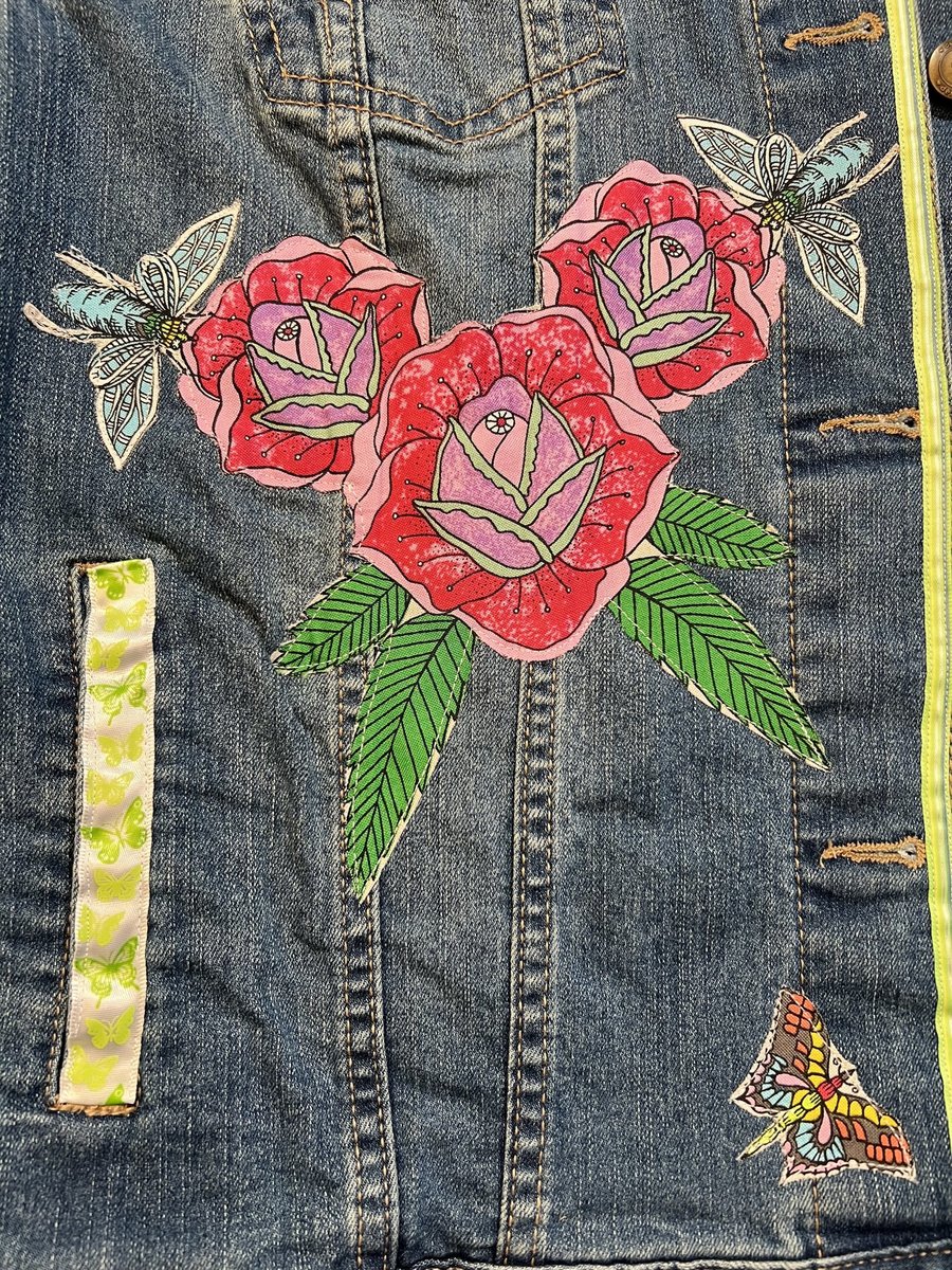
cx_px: 476
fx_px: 953
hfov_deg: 53.1
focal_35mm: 26
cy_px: 635
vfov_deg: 67.3
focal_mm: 5.7
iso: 80
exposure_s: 1/60
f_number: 1.5
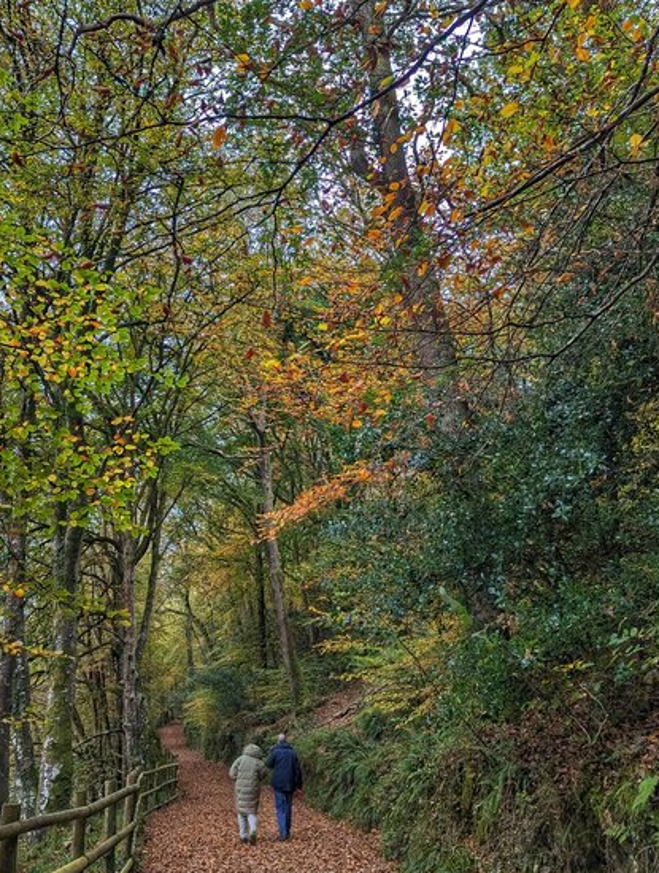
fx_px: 784
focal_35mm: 31
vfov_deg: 58.2
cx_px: 252
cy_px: 410
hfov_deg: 45.3
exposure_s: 1/302
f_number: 1.85
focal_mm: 6.81
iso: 316
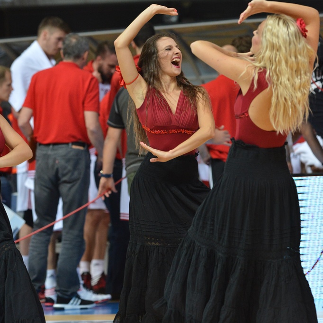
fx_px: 4054
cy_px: 163
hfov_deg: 4.6
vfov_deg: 4.6
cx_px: 162
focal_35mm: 384
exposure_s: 1/400
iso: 2500
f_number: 7.1
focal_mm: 300
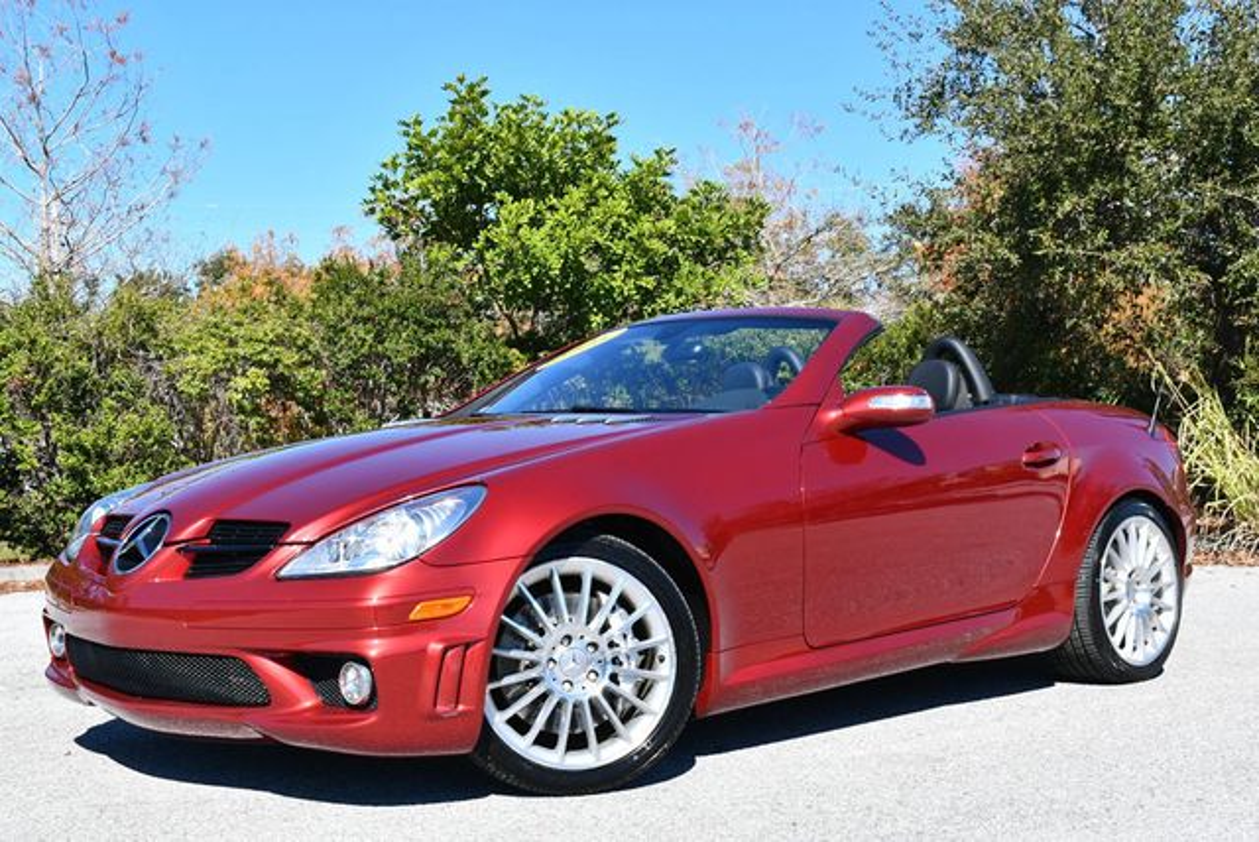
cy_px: 421
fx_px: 1820
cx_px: 630
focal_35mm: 52
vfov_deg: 26.0
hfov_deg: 38.2
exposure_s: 1/250
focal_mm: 26
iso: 110
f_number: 8
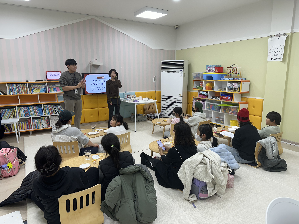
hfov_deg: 71.6
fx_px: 207
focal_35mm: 24
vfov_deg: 56.8
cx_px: 150
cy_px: 112
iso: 100
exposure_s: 1/120
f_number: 1.78
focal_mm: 6.86
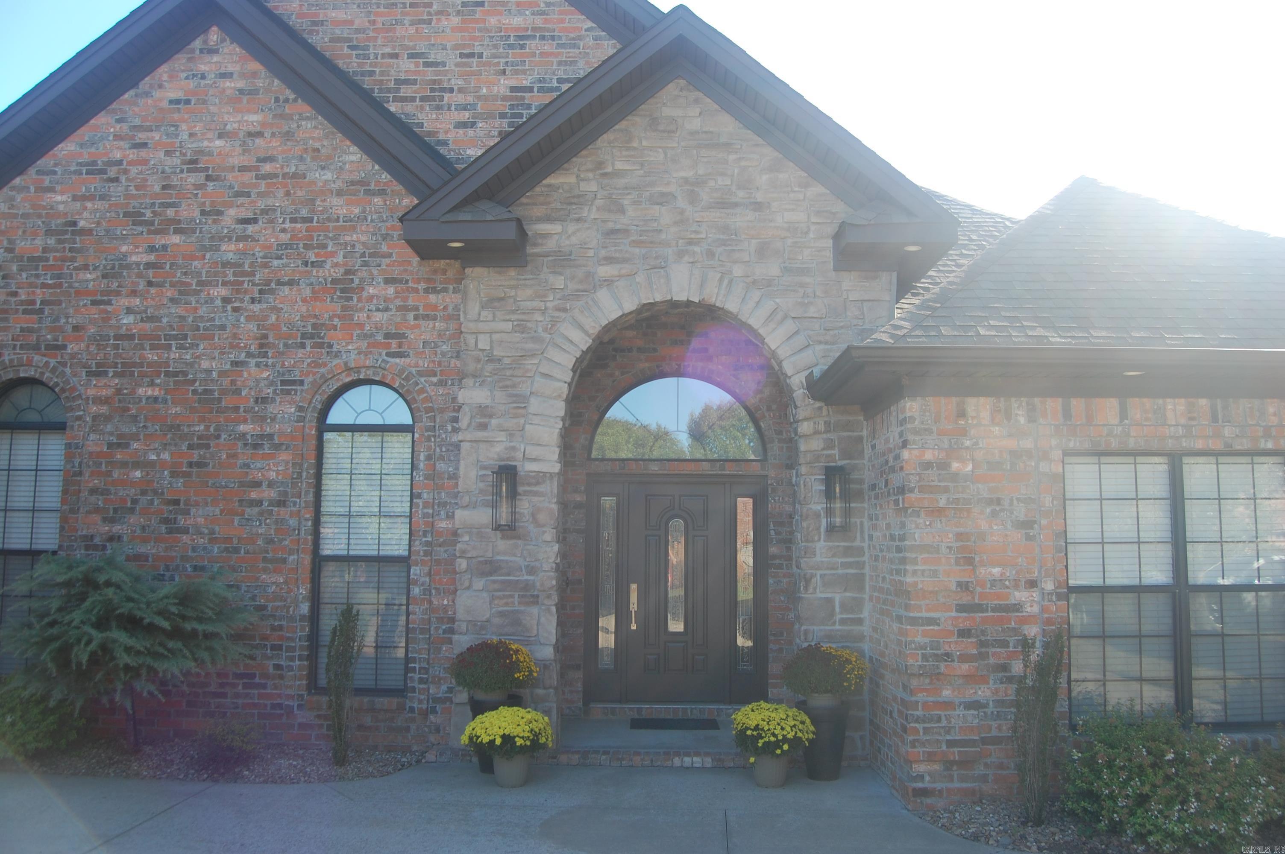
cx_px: 642
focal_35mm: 27
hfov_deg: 67.4
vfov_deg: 47.8
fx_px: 963
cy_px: 427
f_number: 6.3
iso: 200
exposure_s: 1/160
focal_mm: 18
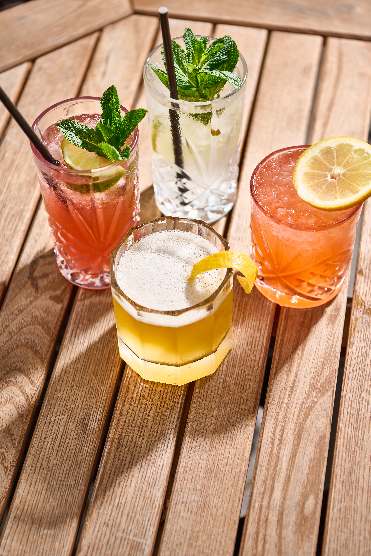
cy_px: 278
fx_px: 1082
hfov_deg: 19.5
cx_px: 186
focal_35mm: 70
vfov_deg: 28.8
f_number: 4.5
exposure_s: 1/200
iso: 64
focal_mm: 70
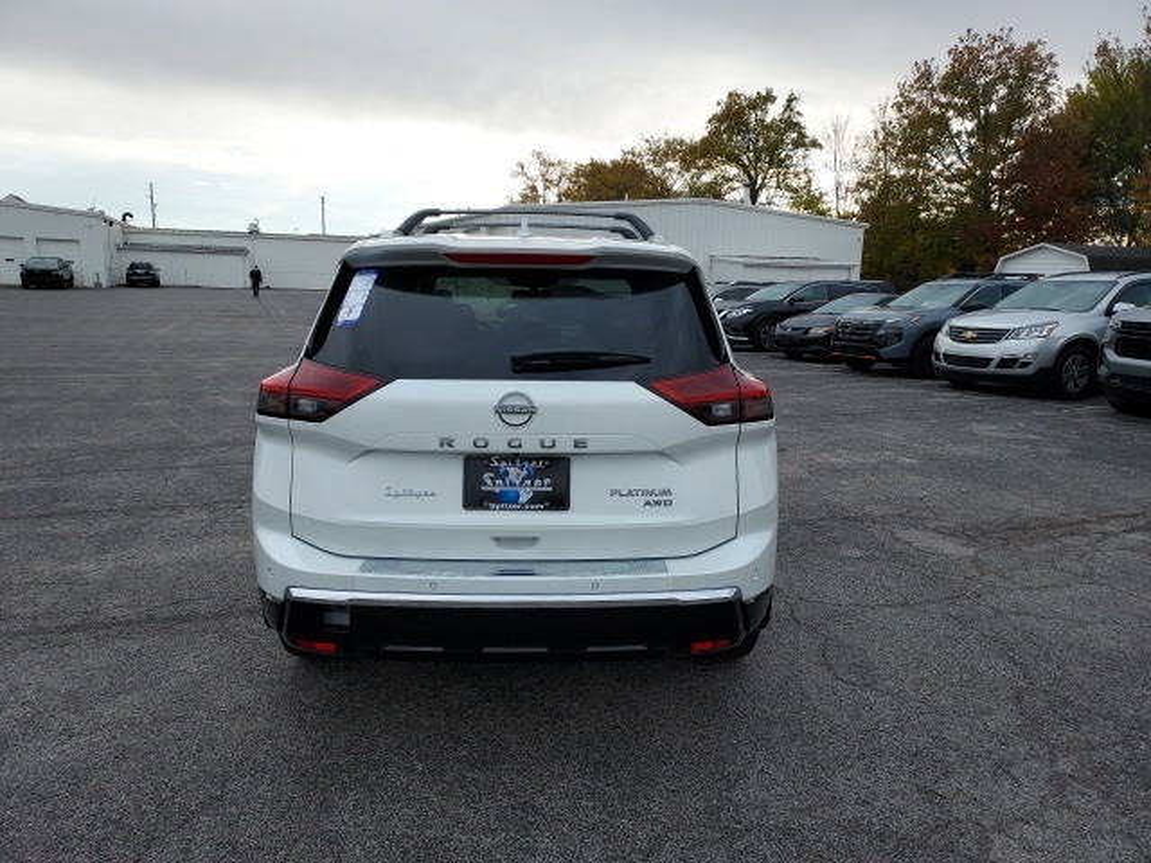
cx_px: 576
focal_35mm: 24
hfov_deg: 71.6
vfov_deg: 56.8
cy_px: 432
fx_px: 798
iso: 40
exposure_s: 1/541
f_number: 1.8
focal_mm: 4.6
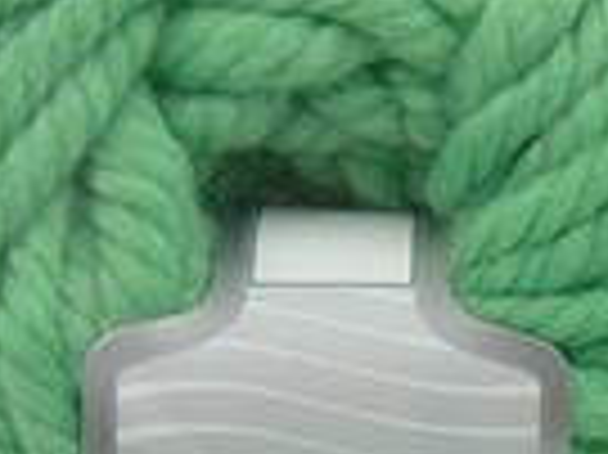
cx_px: 734
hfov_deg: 12.5
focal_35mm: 154
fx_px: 2702
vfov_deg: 9.4
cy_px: 663
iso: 200
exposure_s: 1/95.8
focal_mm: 10.64
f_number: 2.8
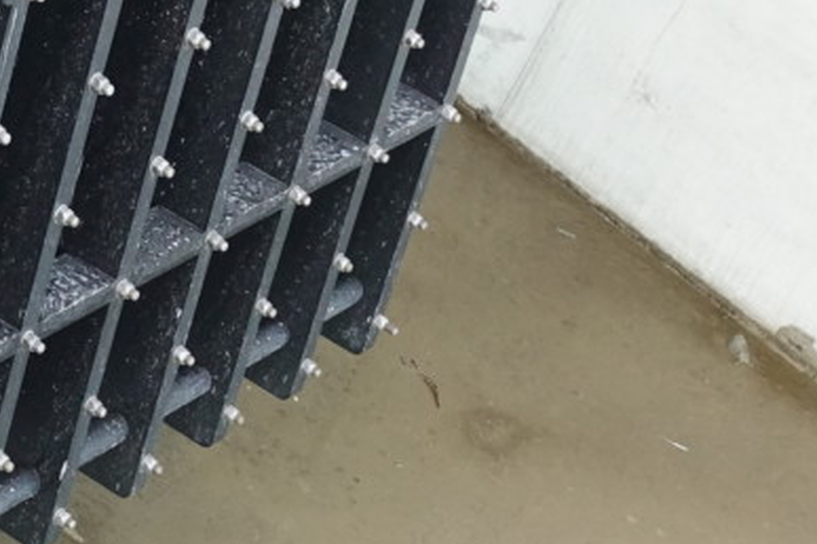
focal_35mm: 149
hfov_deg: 13.5
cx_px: -99
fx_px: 3381
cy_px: 251
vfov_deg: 9.2
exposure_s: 1/80
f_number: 5.6
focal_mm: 11.12
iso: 400
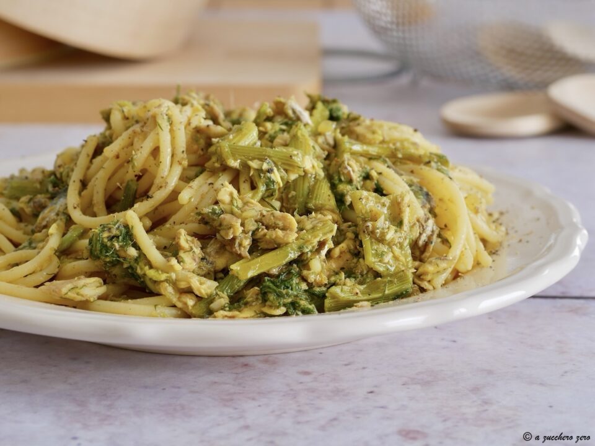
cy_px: 223
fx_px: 1478
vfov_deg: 17.2
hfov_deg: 22.8
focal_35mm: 86
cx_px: 298
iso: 200
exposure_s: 1/5
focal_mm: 43
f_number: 5.6
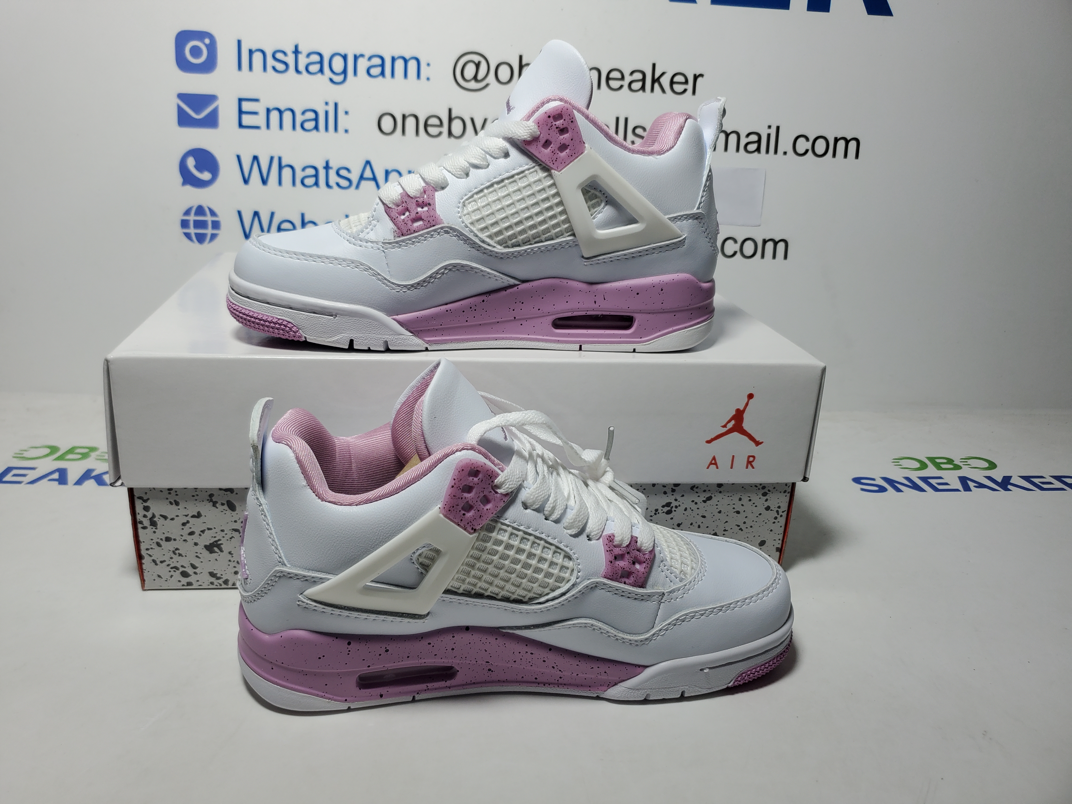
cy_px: 402
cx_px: 536
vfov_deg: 53.1
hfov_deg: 67.3
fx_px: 805
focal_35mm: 26
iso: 50
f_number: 1.5
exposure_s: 1/628
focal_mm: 4.3
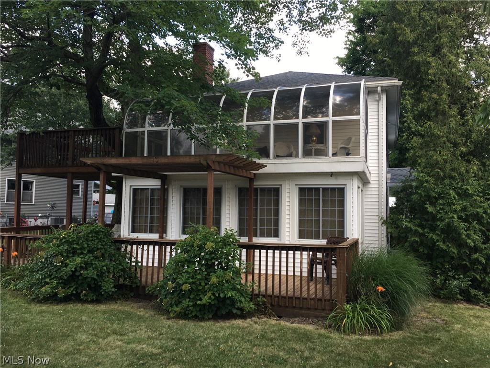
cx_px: 245
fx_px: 411
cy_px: 184
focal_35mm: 29
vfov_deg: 48.2
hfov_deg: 61.7
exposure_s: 1/129
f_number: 2.2
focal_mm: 4.15
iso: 25
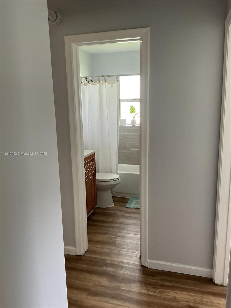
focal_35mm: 29
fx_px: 258
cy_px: 154
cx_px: 116
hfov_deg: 48.2
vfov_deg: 61.7
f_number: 1.8
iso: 100
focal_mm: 3
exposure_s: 1/60
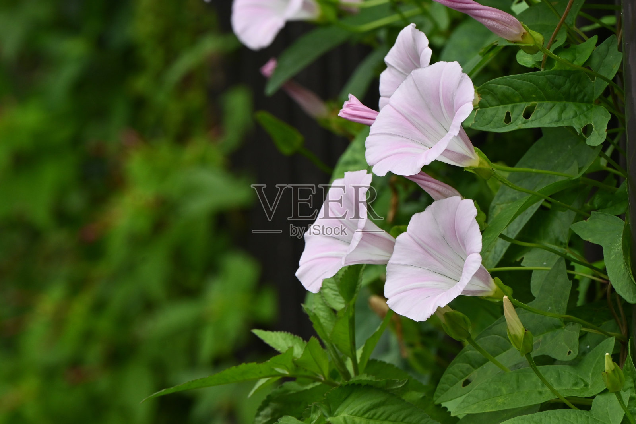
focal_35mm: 217
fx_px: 3834
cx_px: 318
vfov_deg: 6.3
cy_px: 212
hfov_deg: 9.5
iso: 400
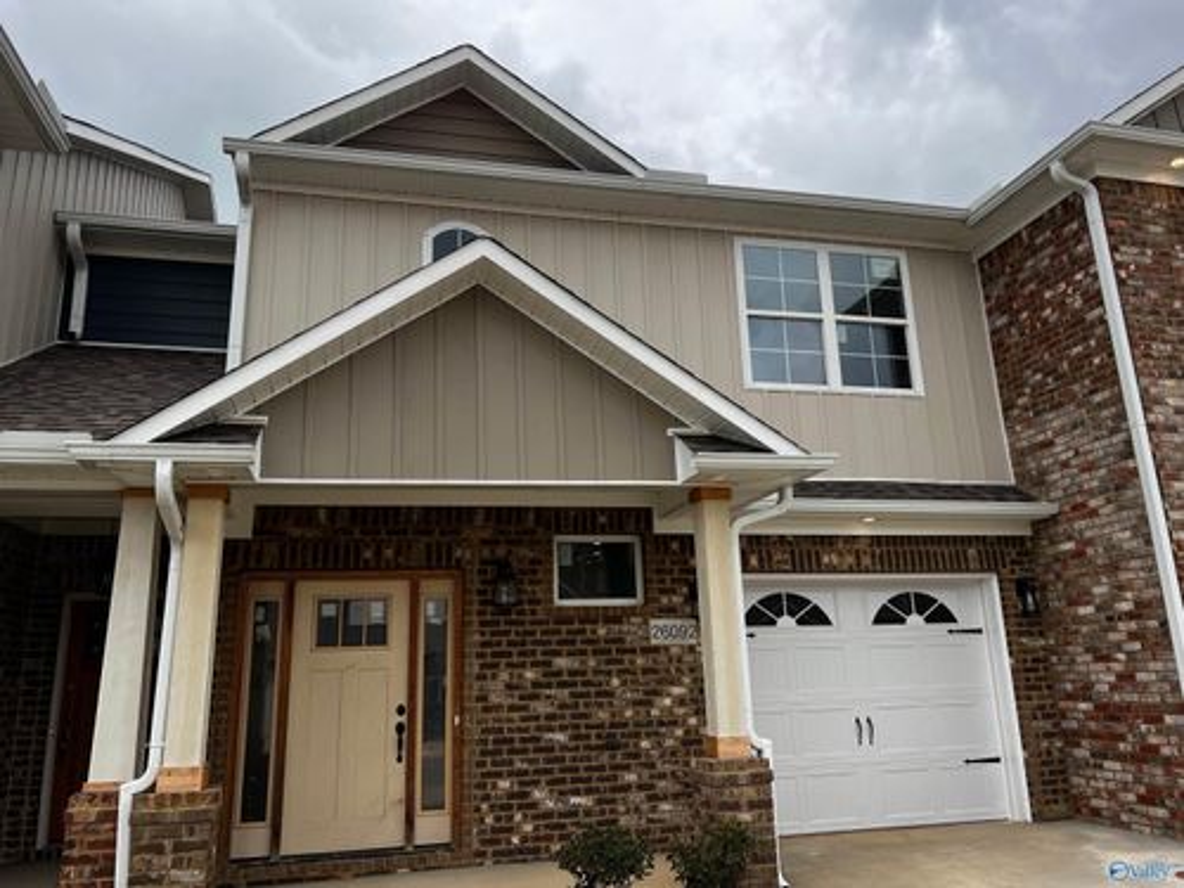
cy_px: 444
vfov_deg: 53.1
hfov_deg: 67.3
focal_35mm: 26
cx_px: 592
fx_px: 889
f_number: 1.5
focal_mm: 5.7
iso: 50
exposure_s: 1/364
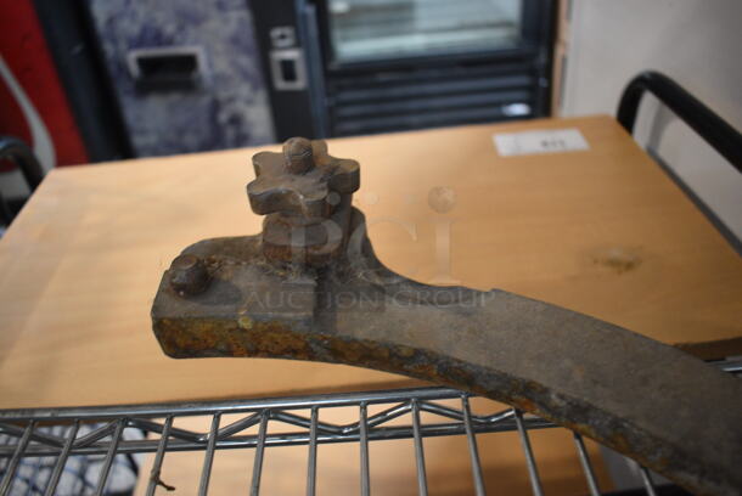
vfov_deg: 43.7
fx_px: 619
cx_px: 371
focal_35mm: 30
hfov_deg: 61.9
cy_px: 248
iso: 1600
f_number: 3.5
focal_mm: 20
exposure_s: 1/125
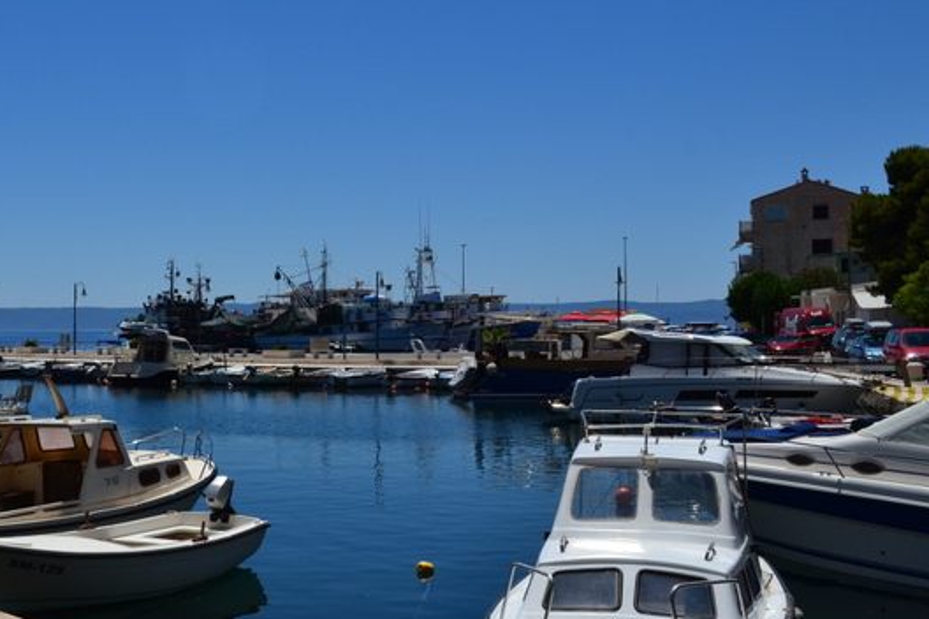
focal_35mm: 50
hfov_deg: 38.7
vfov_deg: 27.0
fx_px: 1290
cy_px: 315
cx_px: 243
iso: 200
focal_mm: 22
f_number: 11
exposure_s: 1/500
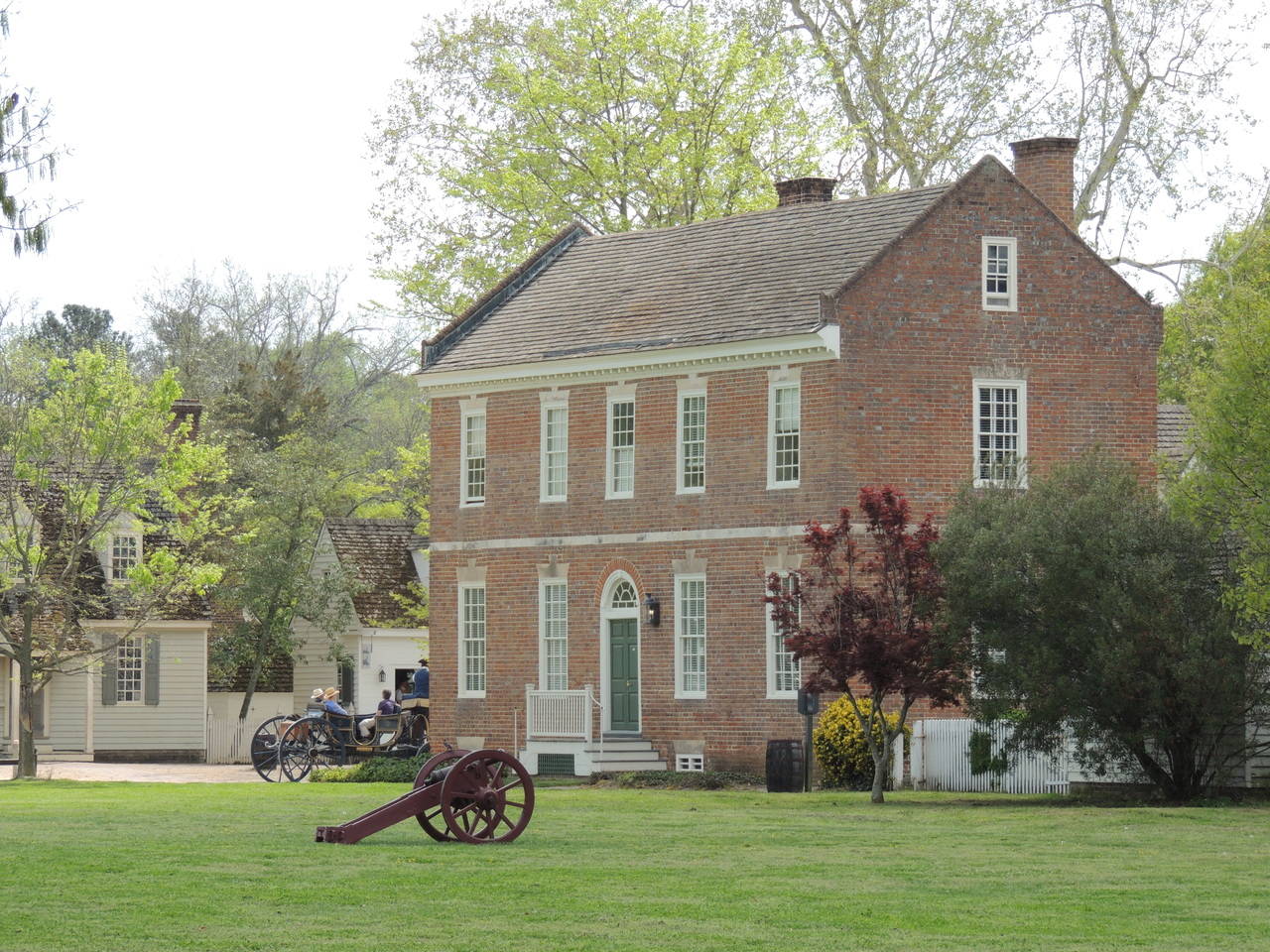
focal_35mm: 155
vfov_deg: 9.6
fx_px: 5687
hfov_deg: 12.7
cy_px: 476
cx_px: 635
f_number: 4.4
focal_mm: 27.6
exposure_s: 1/500
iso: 140
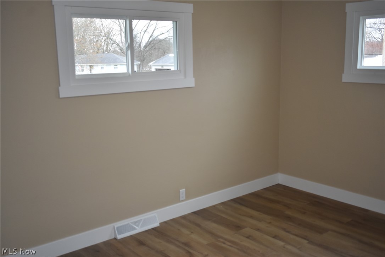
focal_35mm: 38
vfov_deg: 35.5
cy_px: 128
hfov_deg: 51.3
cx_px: 192
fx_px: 401
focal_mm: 25
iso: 560
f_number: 4
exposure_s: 1/200
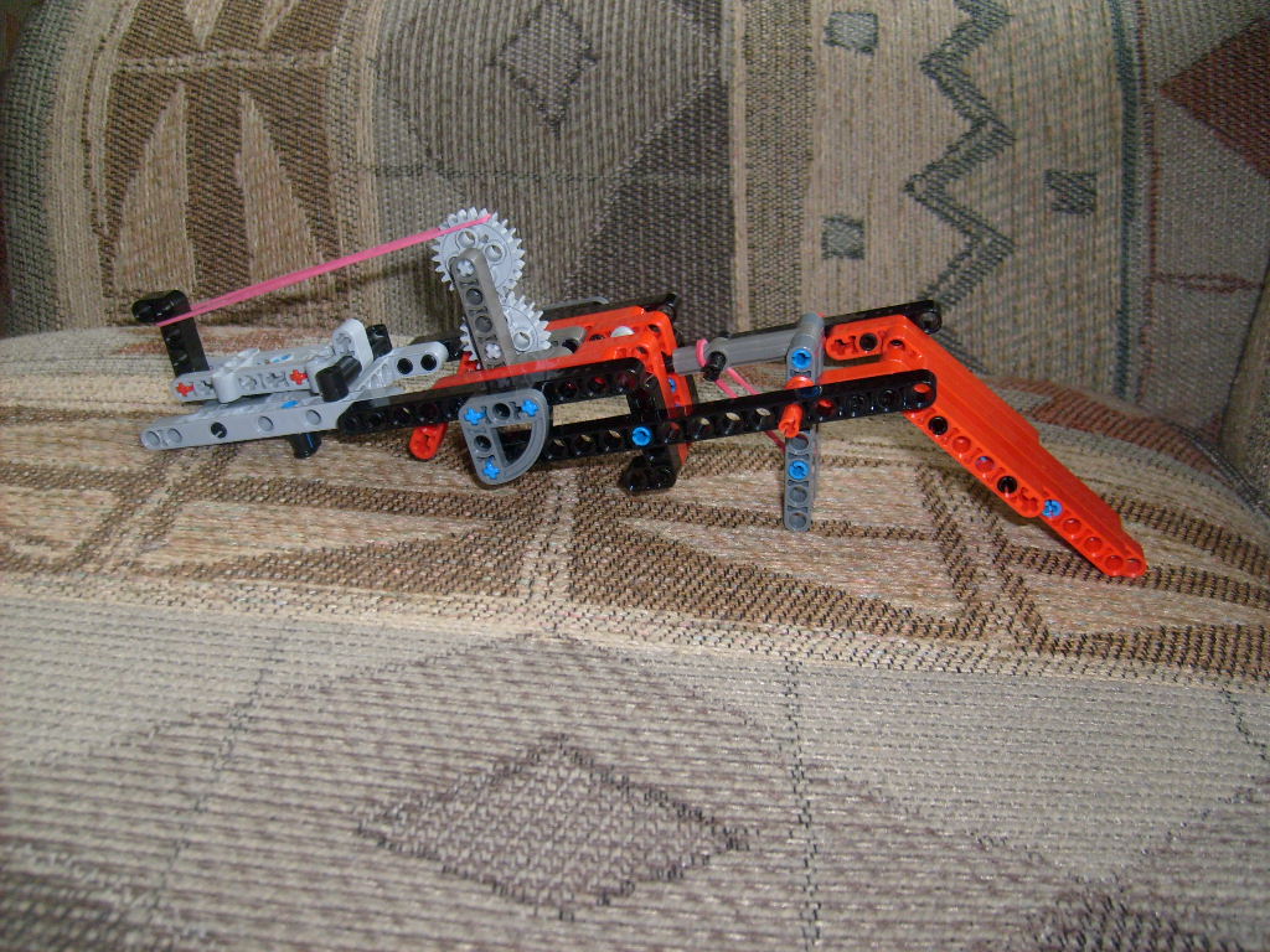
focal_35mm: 35
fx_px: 1284
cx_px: 635
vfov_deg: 40.7
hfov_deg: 52.6
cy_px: 476
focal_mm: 5.8
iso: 100
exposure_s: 1/45
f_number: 2.8
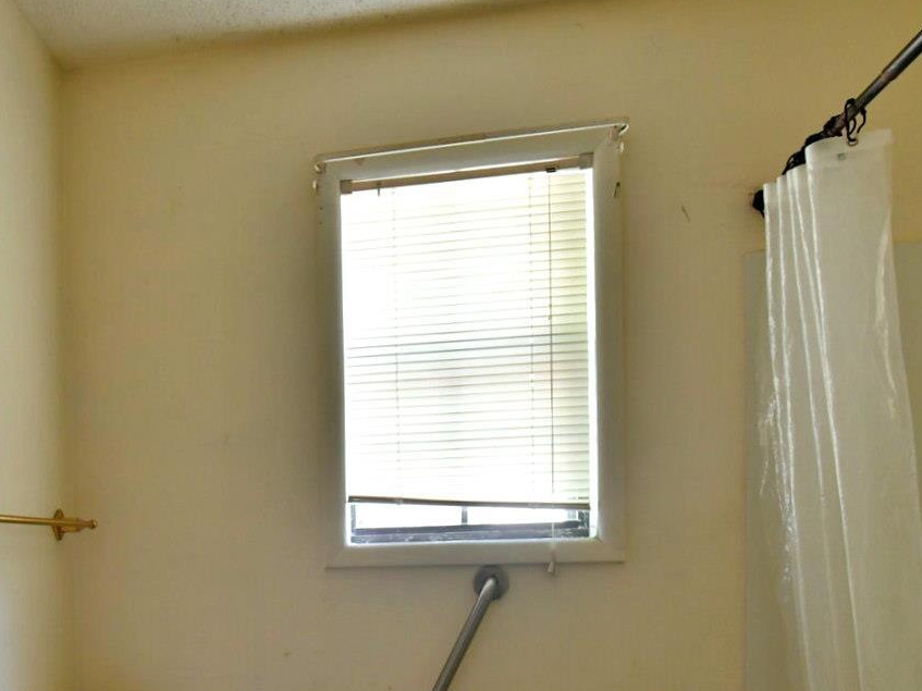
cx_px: 229
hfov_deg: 54.1
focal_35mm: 32
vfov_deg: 41.4
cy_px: 595
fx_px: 852
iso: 2500
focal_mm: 14
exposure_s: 1/125
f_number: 3.5
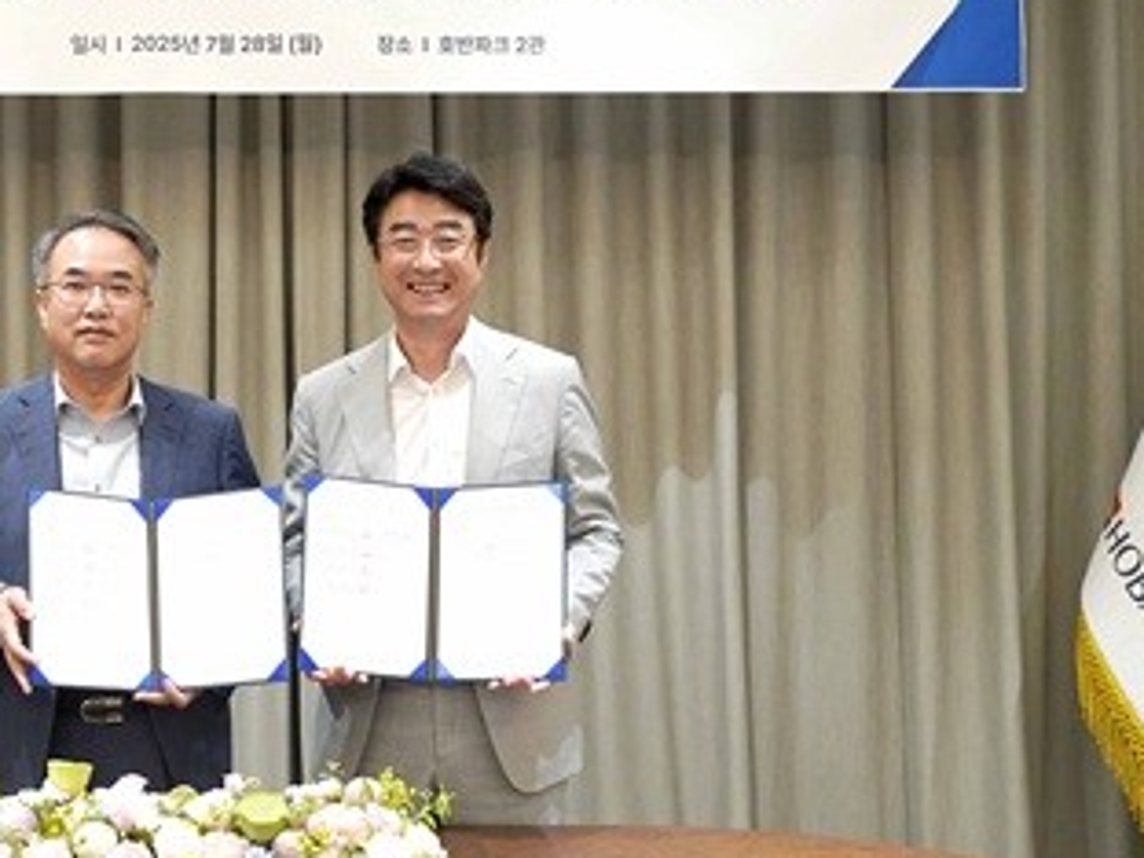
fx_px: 1652
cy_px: 363
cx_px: 301
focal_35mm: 50
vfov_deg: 29.1
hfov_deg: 37.4
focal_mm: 28
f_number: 4
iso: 1250
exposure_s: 1/160
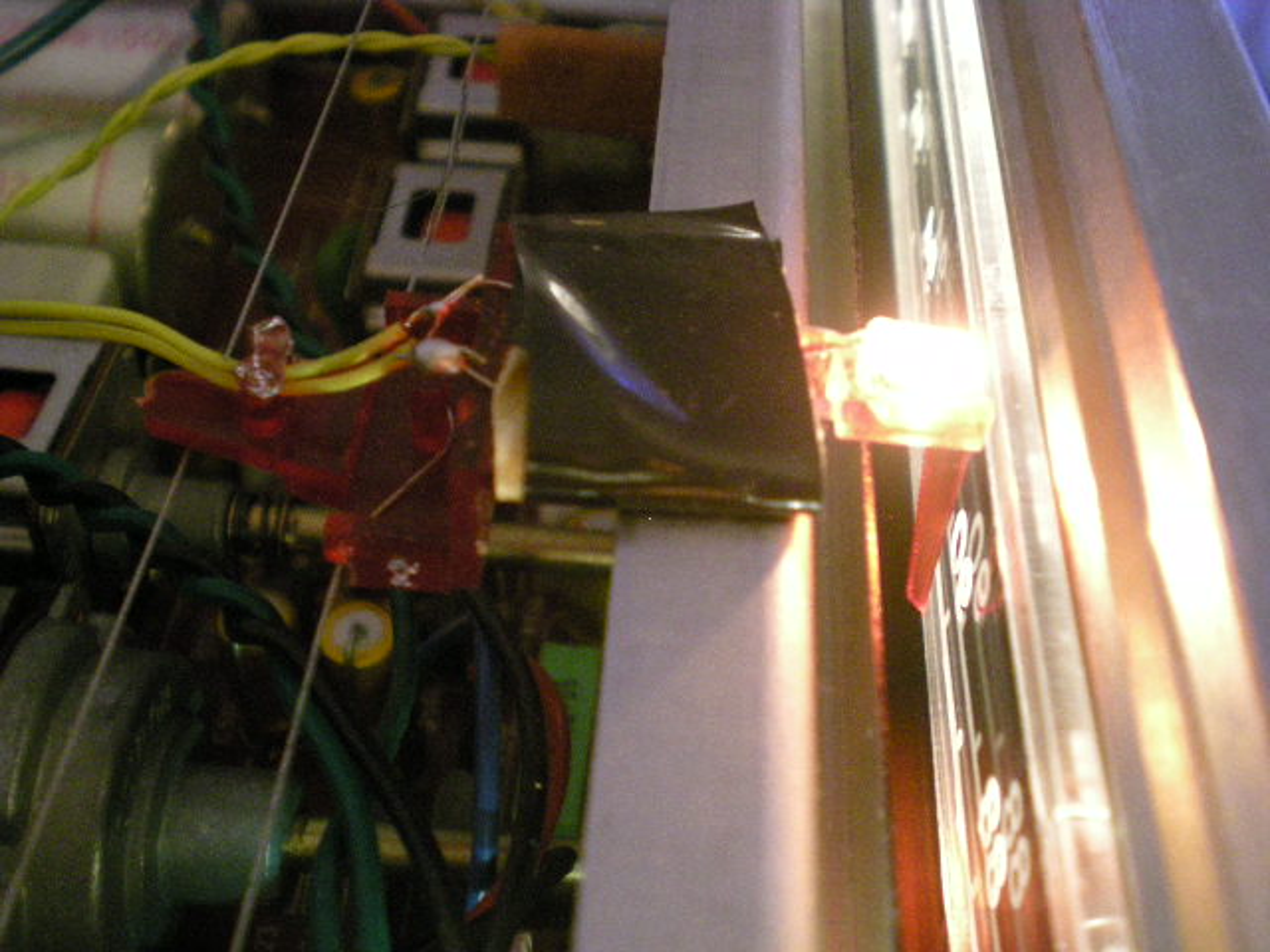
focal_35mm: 44
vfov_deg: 32.9
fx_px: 1614
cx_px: 635
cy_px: 476
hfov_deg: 42.9
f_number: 3.5
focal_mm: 7.4
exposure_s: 1/8
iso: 428
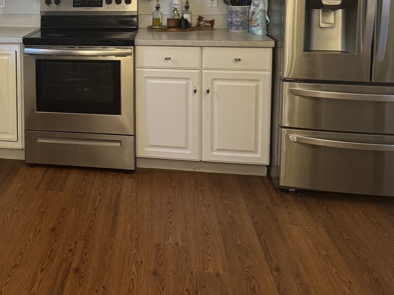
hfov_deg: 38.7
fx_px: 523
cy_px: 18
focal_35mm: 46
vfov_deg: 29.9
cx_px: 48
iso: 250
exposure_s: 1/60
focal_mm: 6.76
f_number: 1.78
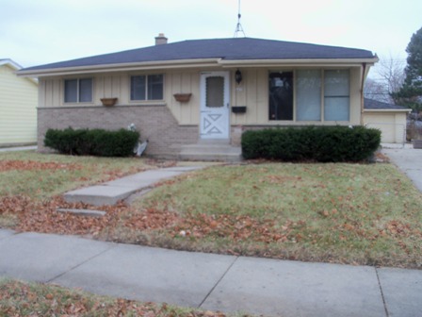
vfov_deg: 40.7
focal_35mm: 35
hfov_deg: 52.6
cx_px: 211
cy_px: 158
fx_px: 427
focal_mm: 6.3
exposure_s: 1/125
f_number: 3
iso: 80
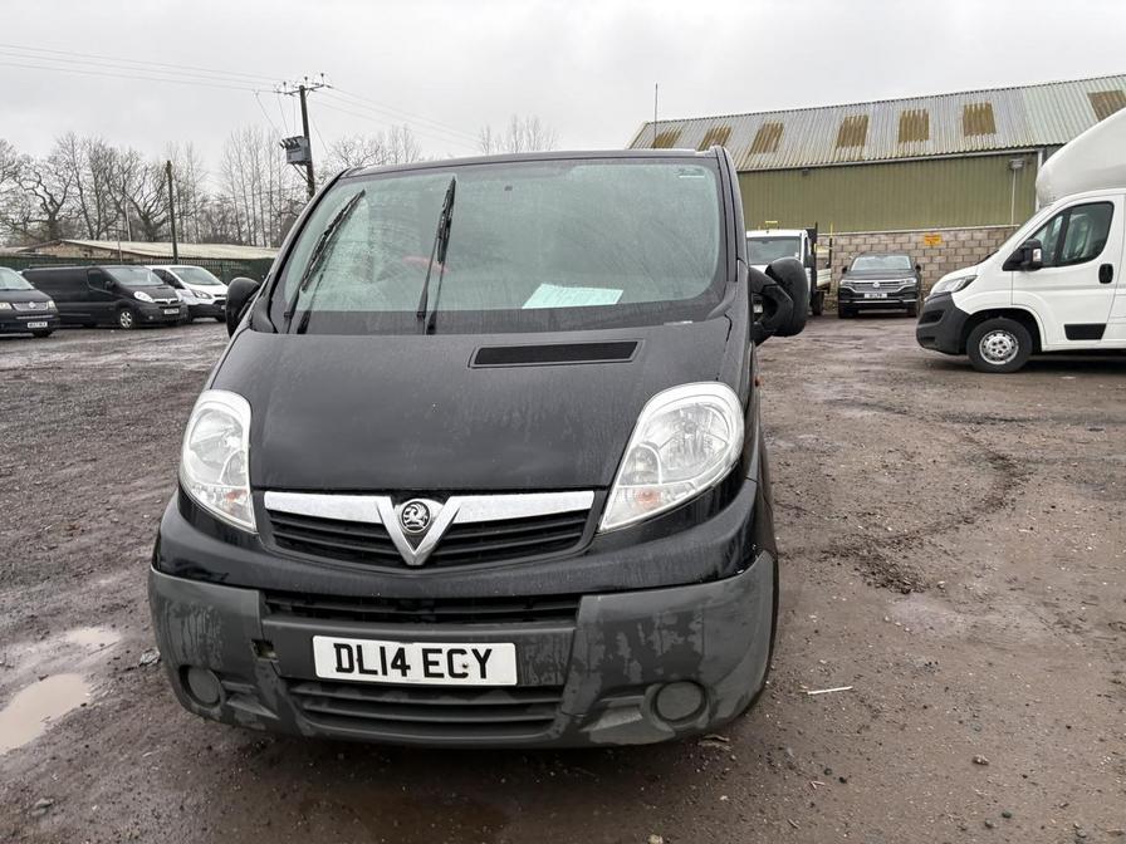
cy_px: 422
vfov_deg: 53.1
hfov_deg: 67.3
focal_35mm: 26
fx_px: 846
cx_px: 563
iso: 80
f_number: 1.6
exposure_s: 1/122
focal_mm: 5.96
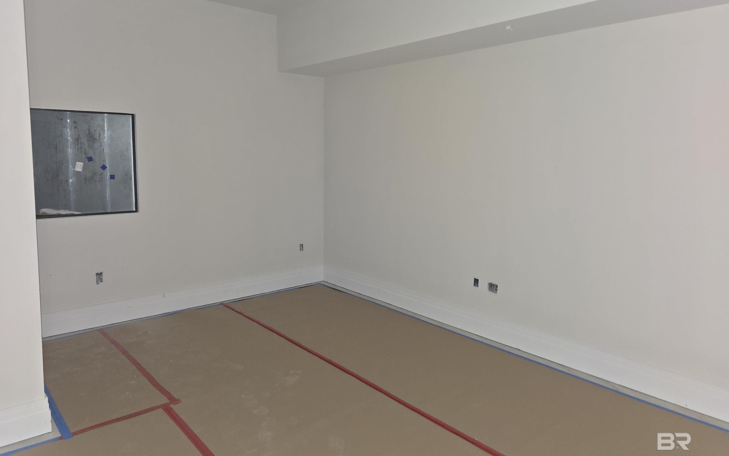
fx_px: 497
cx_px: 361
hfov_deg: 72.5
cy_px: 204
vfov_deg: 49.2
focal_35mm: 25
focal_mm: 6.3
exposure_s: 1/12
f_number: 1.7
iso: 400
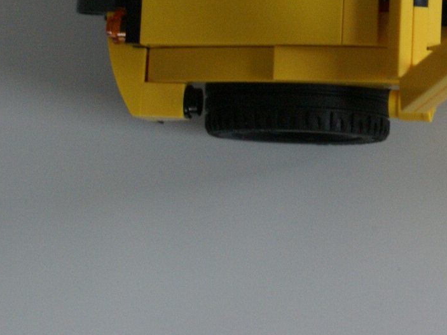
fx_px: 2543
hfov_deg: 9.8
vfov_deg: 7.5
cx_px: 582
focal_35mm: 197
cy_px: -67
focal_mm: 50
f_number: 5.6
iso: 400
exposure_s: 1/50
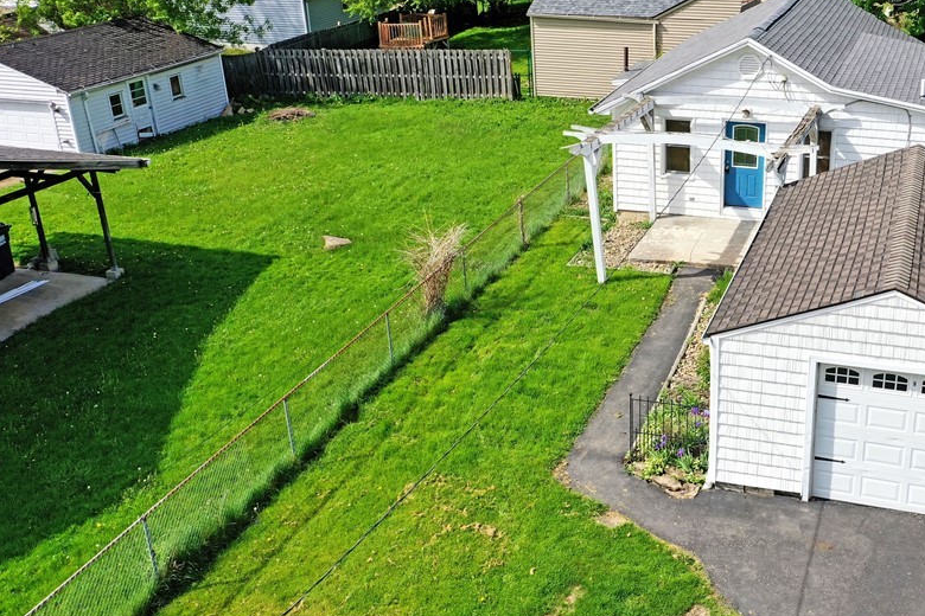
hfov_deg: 48.5
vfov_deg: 34.2
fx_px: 1002
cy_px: 264
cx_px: 633
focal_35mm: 39
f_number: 5.6
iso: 100
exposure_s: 1/400
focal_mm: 10.26
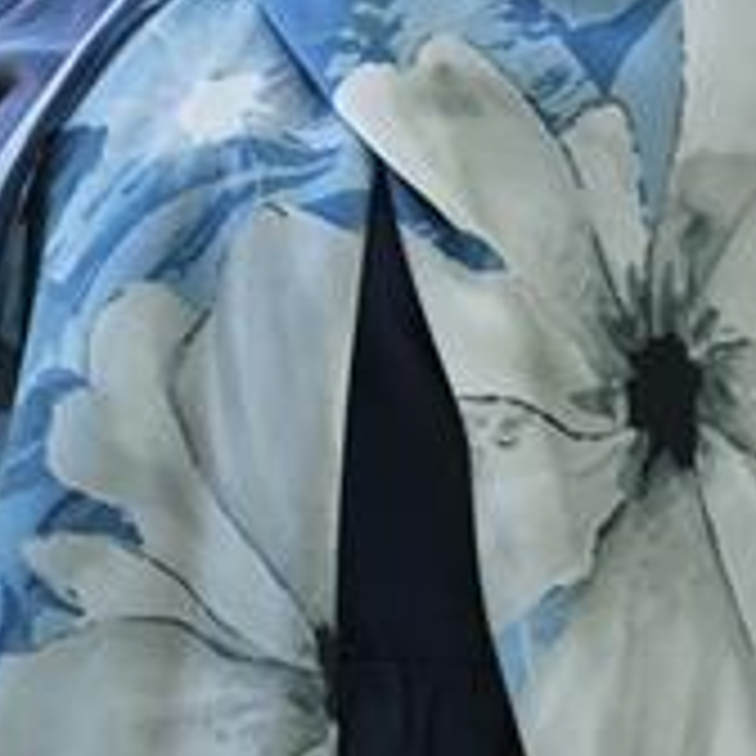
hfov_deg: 7.1
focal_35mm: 246
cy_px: -63
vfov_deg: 7.1
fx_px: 6078
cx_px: 446
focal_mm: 105
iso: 500
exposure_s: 1/125
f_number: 5.6
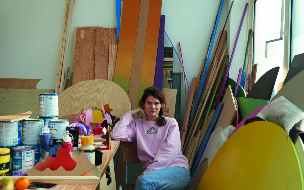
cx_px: 151
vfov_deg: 35.3
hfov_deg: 54.0
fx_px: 298
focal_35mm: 36
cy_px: 93
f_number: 5.6
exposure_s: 1/125
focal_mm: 35
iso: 800
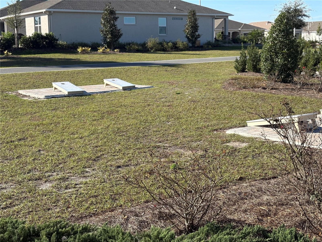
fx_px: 484
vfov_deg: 28.0
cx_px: 161
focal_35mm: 52
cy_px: 121
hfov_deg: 36.8
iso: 50
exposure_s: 1/2364
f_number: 1.6
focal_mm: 5.96
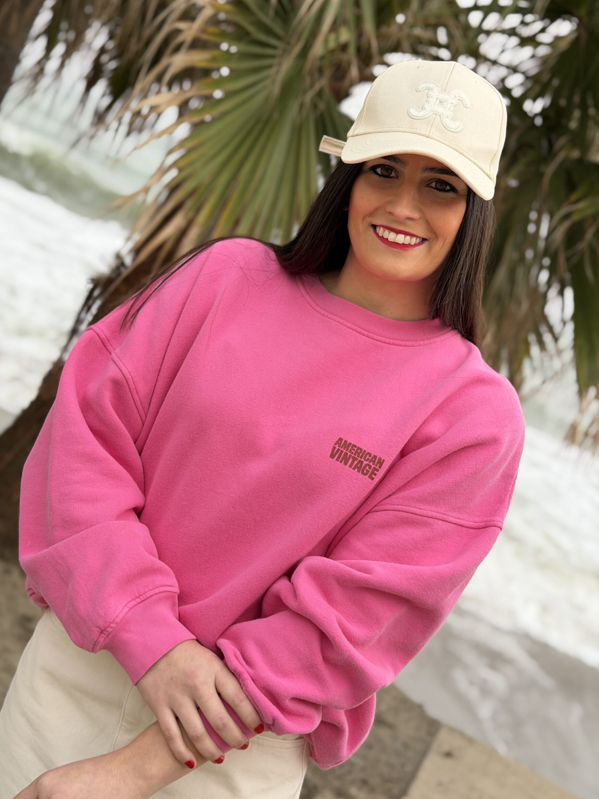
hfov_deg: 29.1
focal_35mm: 50
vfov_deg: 38.2
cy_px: 396
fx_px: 1154
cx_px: 288
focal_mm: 6.76
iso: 64
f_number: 1.78
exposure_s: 1/962
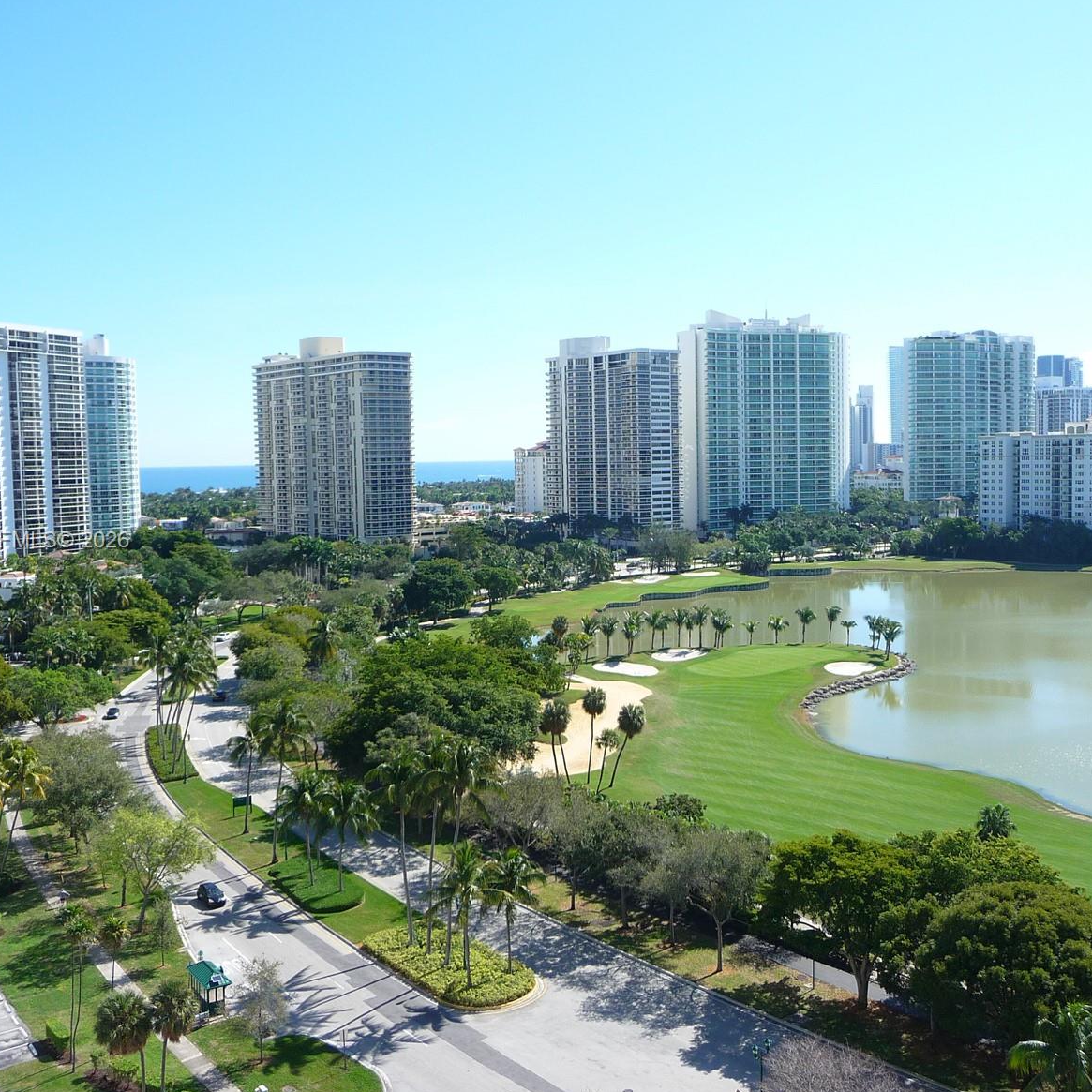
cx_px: 588
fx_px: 1213
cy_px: 542
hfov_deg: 48.4
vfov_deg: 48.5
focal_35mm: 34
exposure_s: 1/640
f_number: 3.3
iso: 100
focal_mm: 4.7
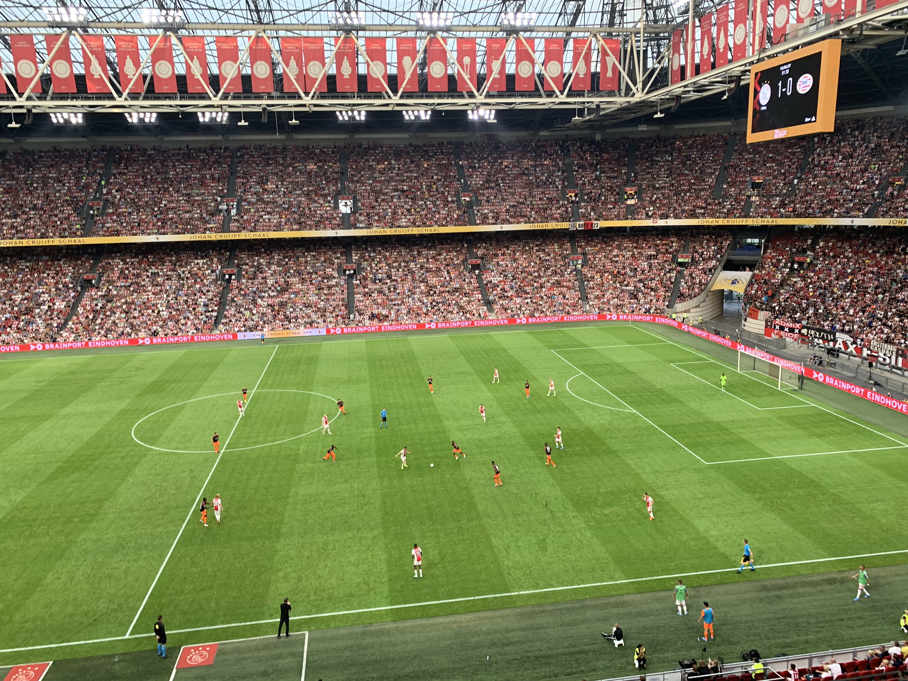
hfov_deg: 67.3
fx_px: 682
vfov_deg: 53.1
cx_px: 454
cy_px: 340
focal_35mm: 26
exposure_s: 1/121
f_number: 1.8
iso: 40
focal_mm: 4.25
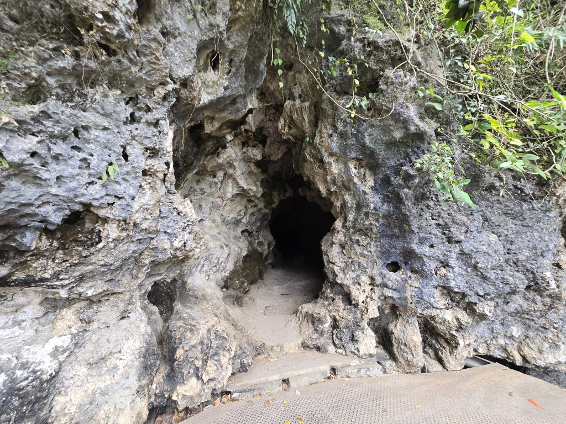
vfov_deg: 89.9
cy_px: 212
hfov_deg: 106.2
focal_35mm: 13
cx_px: 283
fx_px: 213
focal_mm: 2.2
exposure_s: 1/60
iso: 50
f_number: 2.2
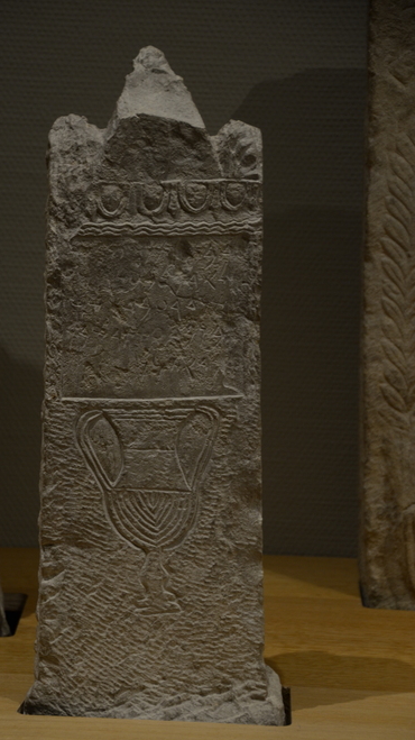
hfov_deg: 8.9
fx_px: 2664
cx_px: 173
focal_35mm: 136
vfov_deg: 15.8
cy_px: 372
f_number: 5.6
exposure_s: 1/40
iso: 500
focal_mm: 86
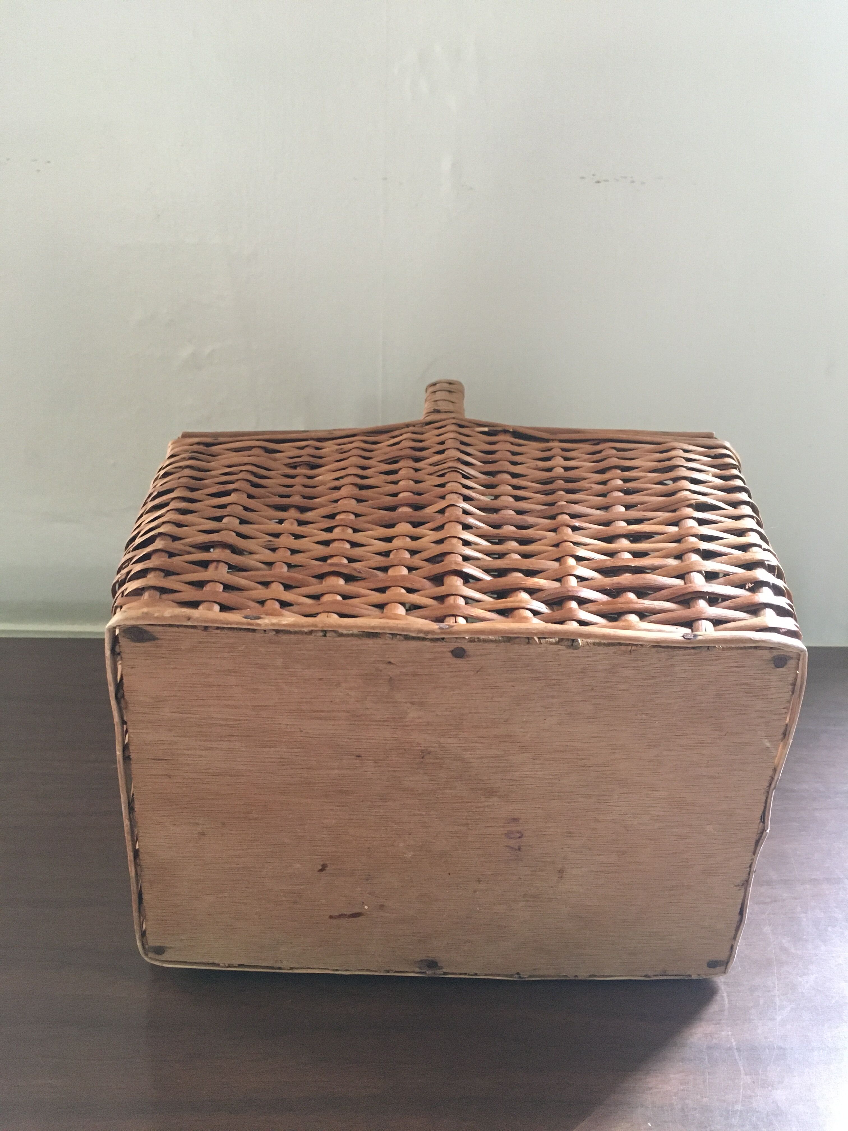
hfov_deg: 48.2
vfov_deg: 61.7
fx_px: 947
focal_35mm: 29
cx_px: 424
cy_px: 566
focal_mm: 4.15
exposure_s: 1/25
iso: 200
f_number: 2.2
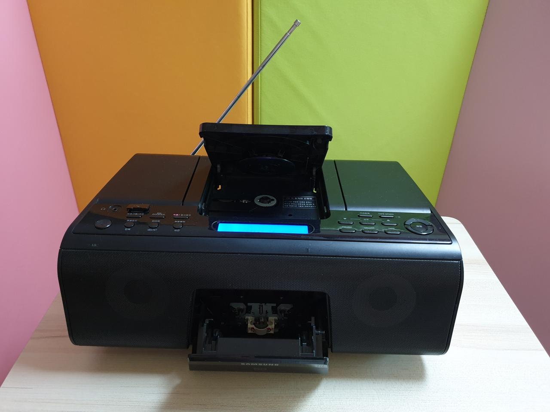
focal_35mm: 26
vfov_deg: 53.1
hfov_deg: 67.3
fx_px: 413
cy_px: 206
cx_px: 275
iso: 320
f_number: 1.5
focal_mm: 4.3
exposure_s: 1/24
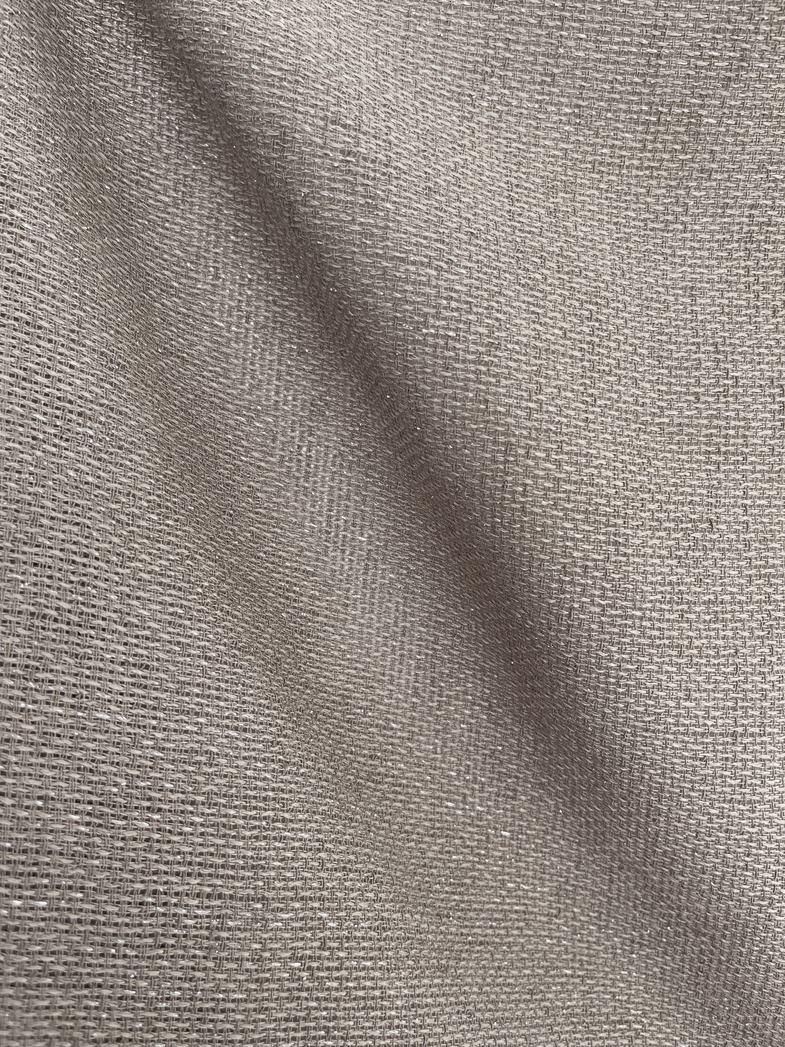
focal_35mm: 25
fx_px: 756
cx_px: 392
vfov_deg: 69.4
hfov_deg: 54.9
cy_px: 524
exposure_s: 1/222
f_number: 1.6
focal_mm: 5.1
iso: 32
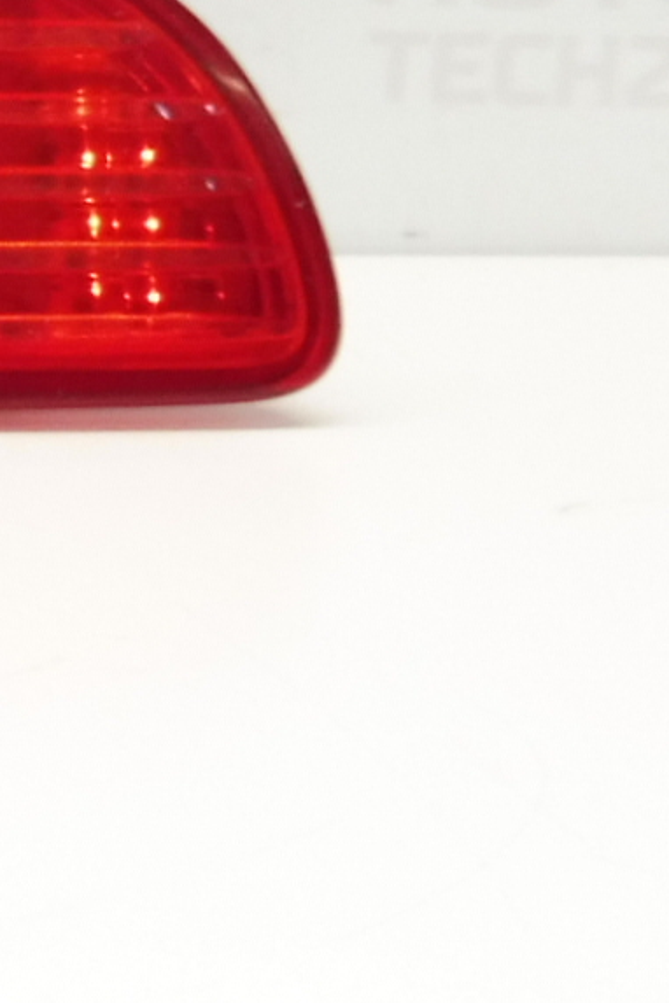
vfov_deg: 21.5
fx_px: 2592
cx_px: -736
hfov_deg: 12.6
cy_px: 128
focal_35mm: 93
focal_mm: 4.4
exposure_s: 1/60
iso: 200
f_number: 3.5
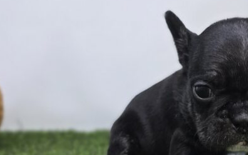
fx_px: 426
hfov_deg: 31.6
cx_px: 197
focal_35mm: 63
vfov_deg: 20.6
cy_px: 101
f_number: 1.7
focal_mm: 6.3
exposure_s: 1/120
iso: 50
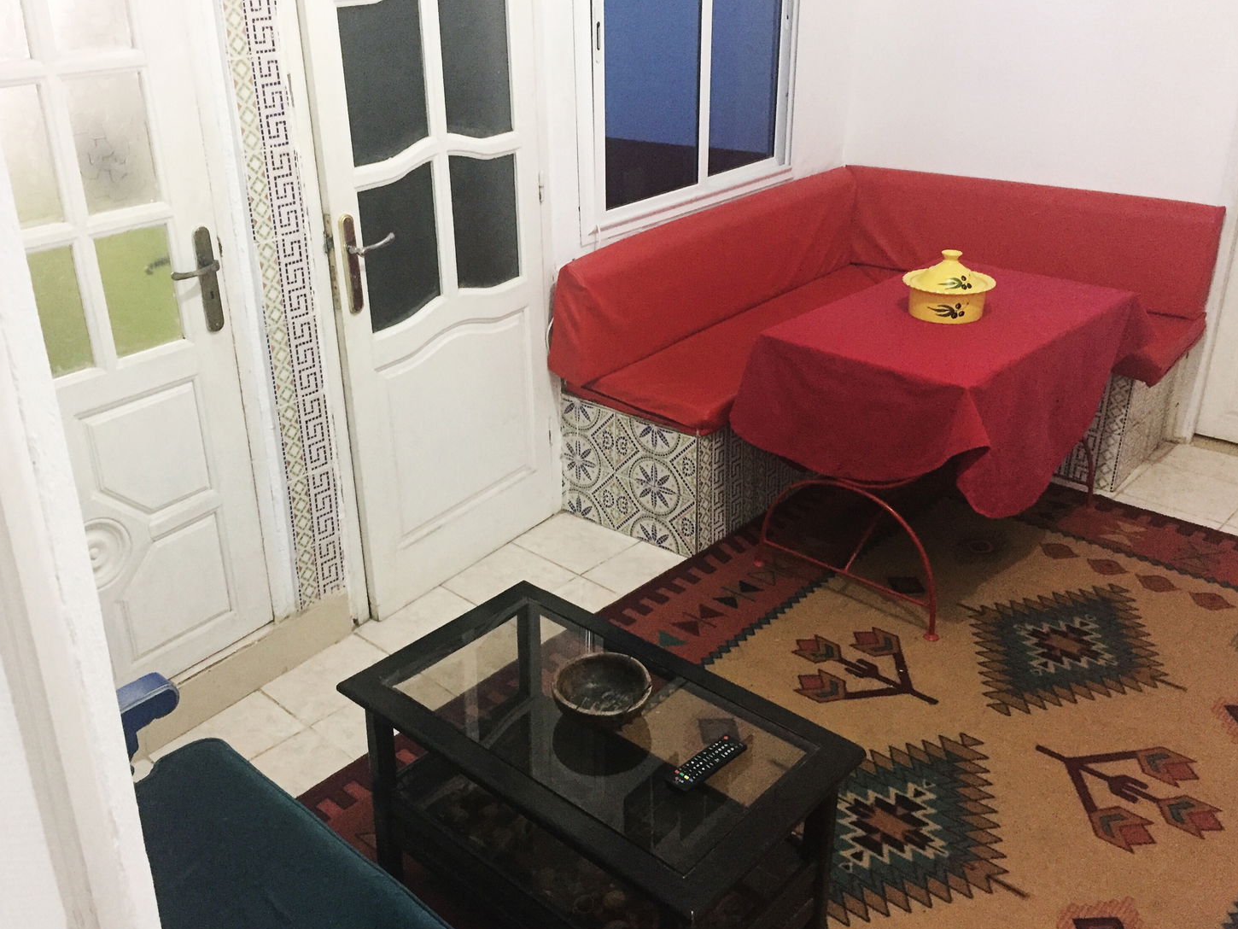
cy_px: 429
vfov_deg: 44.1
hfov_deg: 56.7
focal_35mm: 32
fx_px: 1145
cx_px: 574
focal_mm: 4.15
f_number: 2.2
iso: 250
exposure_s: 1/17
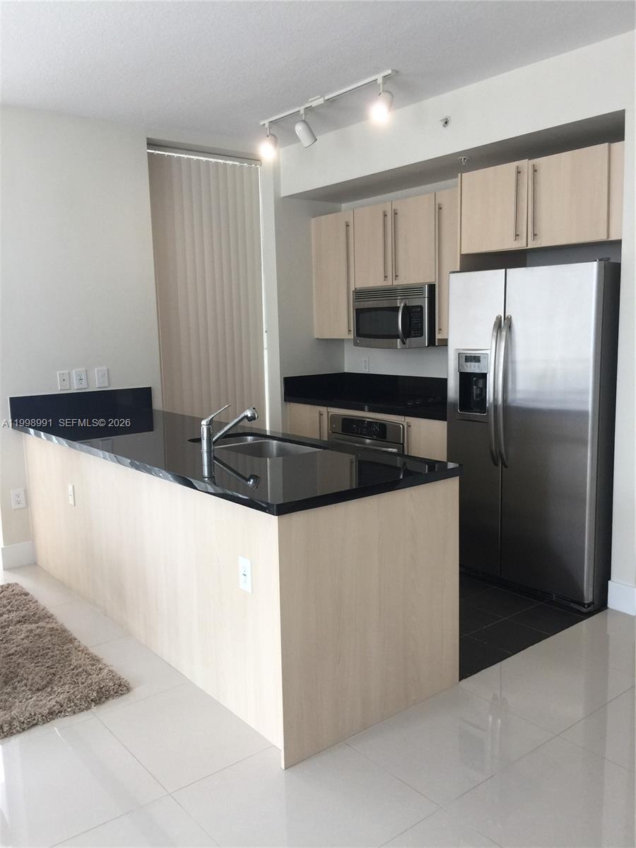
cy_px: 424
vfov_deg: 61.7
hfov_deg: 48.2
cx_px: 318
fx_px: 710
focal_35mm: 29
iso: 40
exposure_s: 1/30
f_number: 2.2
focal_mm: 4.15
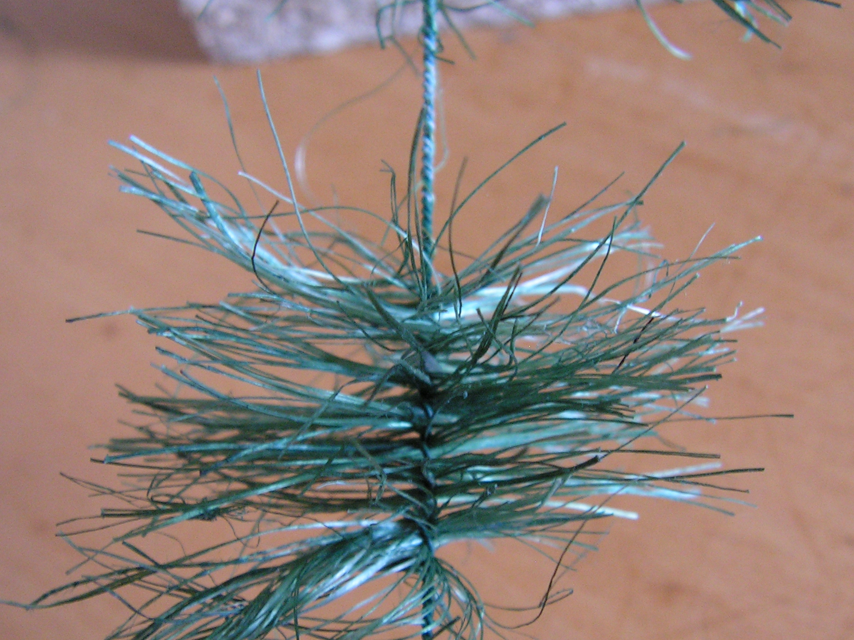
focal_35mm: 47
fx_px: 1160
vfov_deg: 30.7
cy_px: 406
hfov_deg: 40.4
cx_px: 424
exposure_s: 1/25
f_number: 3.2
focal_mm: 6
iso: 200
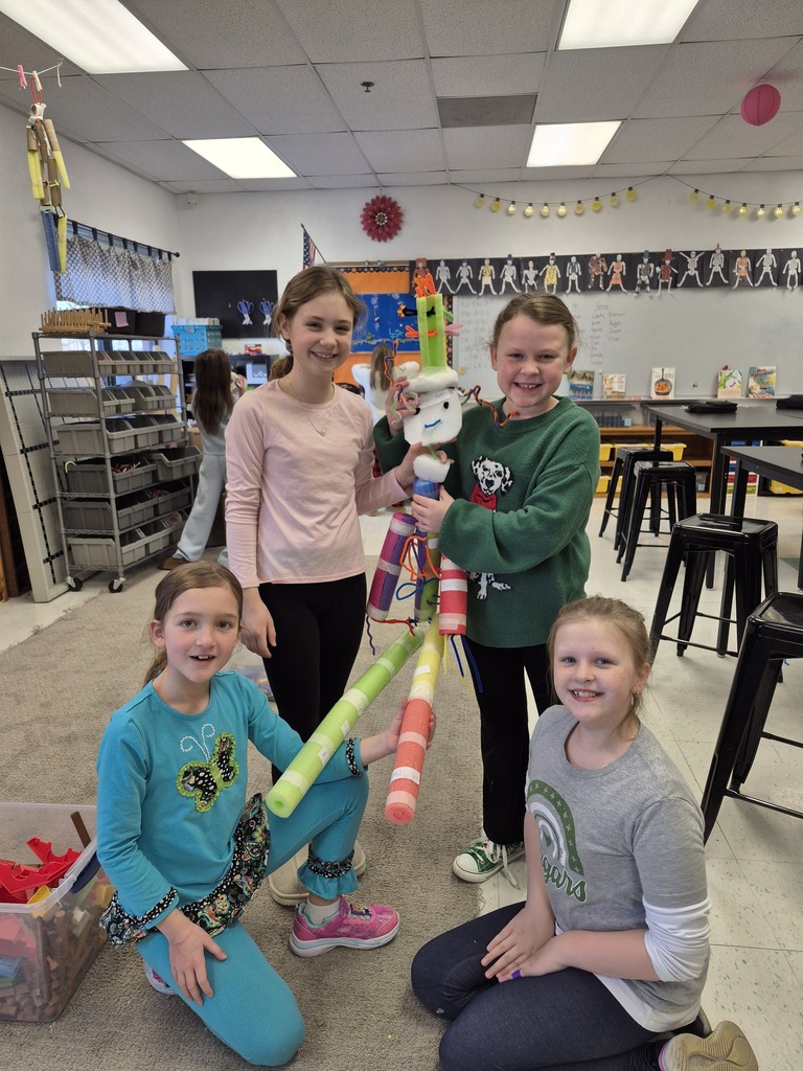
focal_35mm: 23
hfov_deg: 58.9
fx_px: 711
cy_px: 536
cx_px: 402
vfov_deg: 73.9
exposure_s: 1/122
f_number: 1.8
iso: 40
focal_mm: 5.4
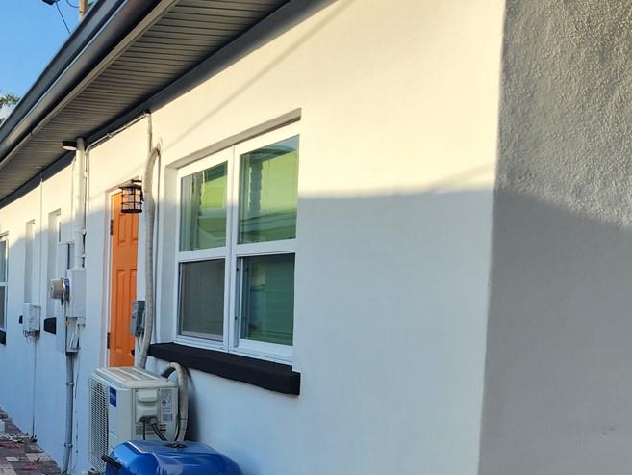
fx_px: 1023
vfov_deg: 25.8
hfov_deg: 33.2
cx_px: 114
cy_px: 363
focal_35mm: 56
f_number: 1.8
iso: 20
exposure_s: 1/973
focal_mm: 5.4
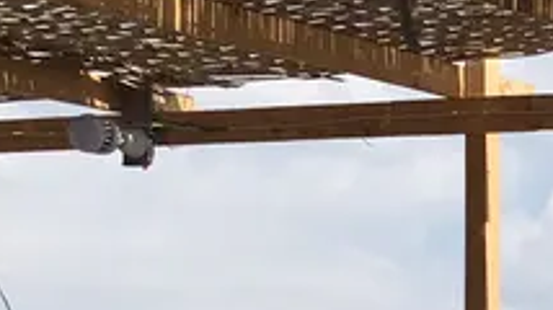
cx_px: 1320
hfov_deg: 10.5
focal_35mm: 177
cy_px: 654
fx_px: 2593
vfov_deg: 6.6
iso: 25
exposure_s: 1/1709
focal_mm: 4.15
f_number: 2.2
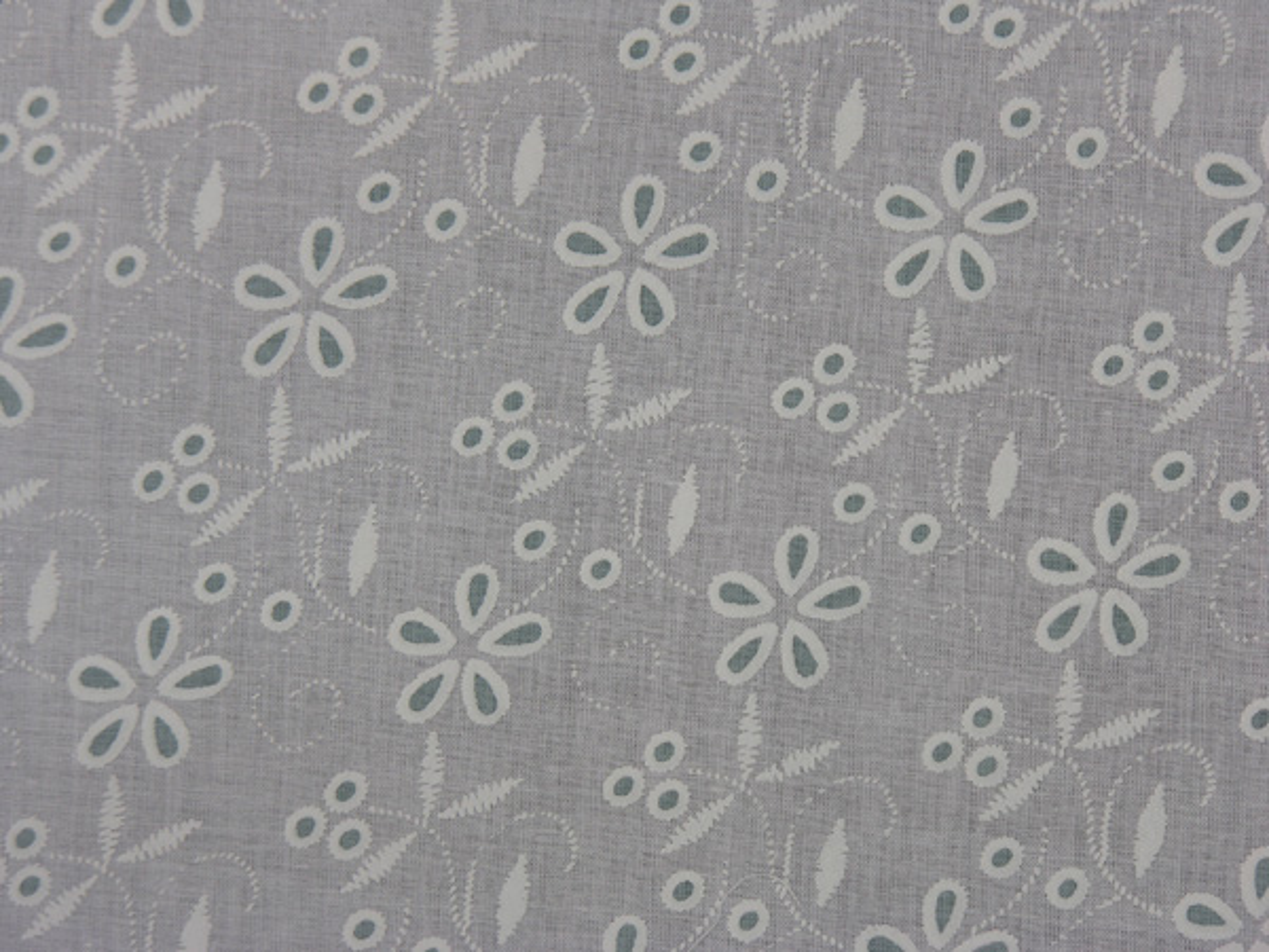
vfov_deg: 7.7
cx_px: 634
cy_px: 476
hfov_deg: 10.3
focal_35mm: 192
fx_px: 7039
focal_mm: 49
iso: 50
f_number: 4.1
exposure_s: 1/30
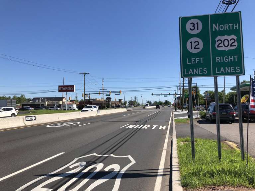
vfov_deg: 49.7
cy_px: 96
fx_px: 206
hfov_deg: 63.4
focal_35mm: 28
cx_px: 128
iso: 20
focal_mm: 4
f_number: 1.8
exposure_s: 1/2114
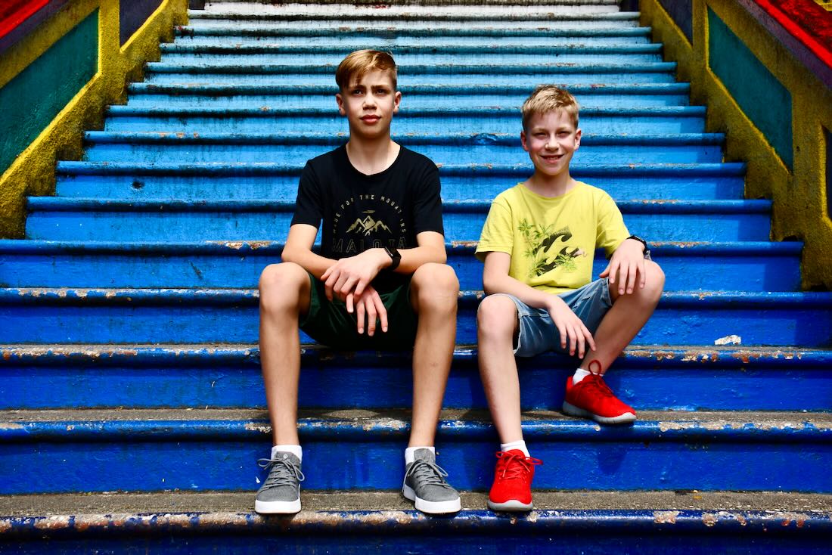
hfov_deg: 51.9
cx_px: 416
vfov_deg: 36.0
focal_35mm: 37
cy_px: 278
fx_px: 855
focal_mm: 25
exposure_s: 1/250
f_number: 6.3
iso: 200
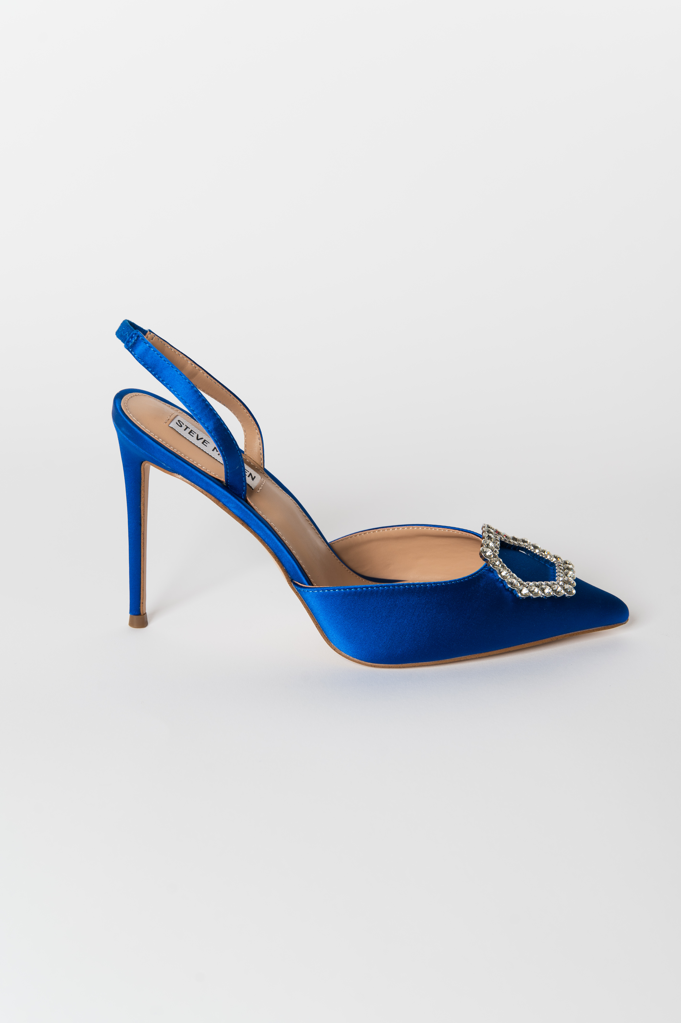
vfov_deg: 39.6
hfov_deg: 27.0
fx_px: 1421
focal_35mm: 50
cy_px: 512
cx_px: 340
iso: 100
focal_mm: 50
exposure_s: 1/160
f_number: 6.3
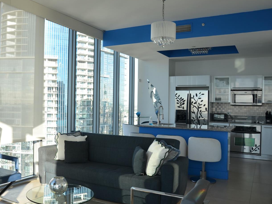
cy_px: 101
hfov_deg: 53.3
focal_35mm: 34
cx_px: 100
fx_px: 267
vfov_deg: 41.8
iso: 160
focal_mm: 18
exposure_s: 1/160
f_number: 6.3
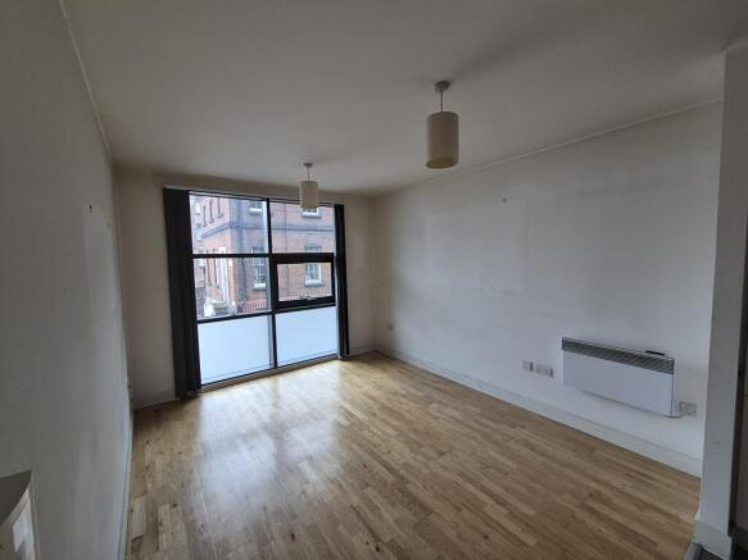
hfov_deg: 106.2
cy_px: 280
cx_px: 374
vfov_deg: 89.9
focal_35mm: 13
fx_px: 281
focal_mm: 2.2
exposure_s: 1/50
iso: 125
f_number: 2.2
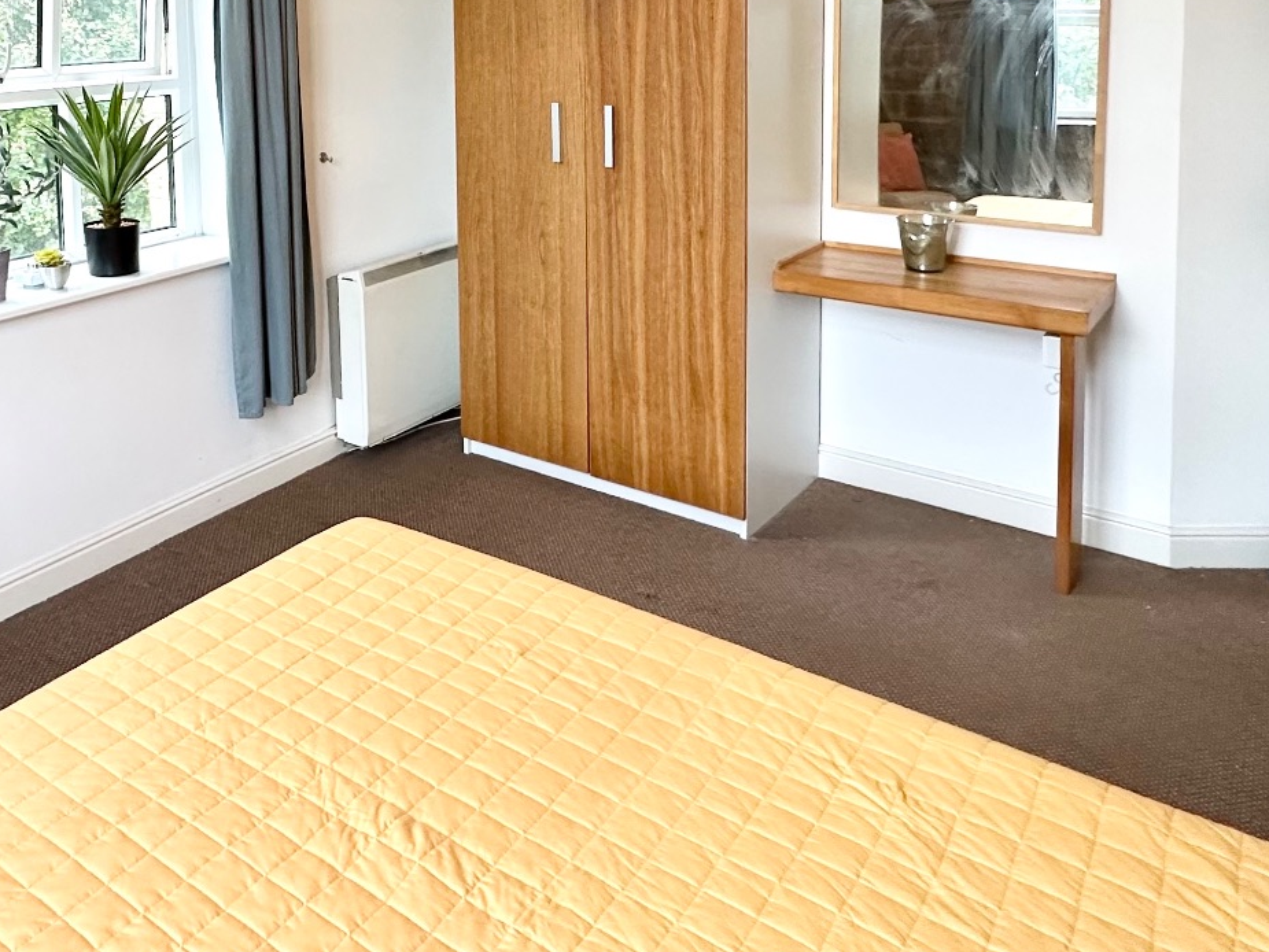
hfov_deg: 54.7
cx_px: 273
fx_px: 1137
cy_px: 114
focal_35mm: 31
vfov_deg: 42.1
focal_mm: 2.22
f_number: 2.2
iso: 200
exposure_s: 1/50
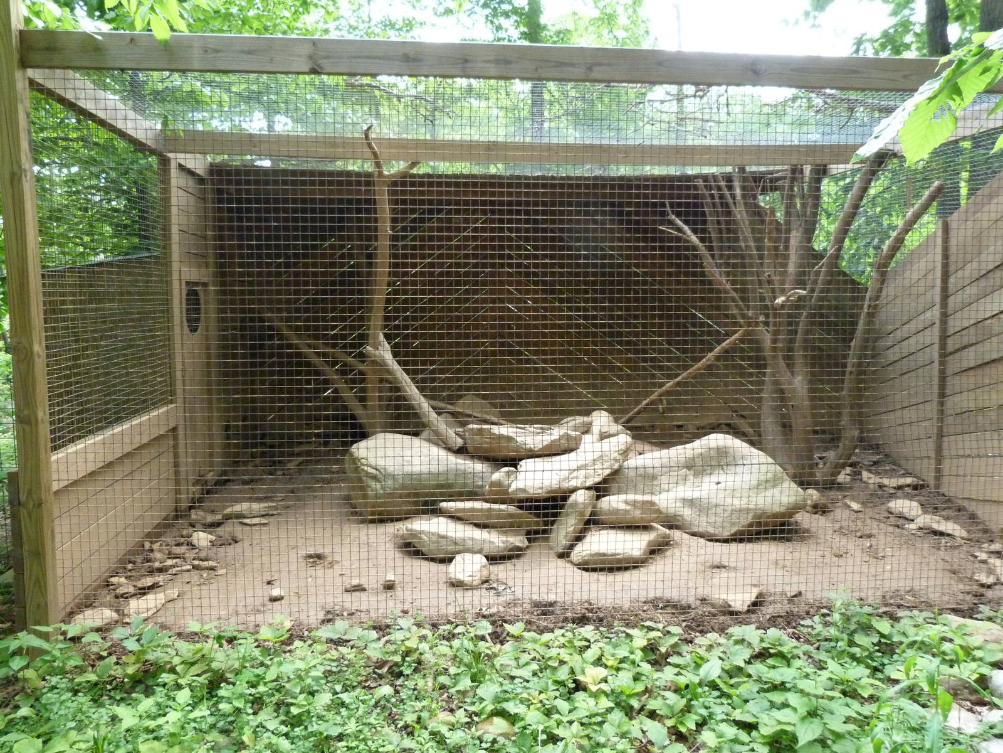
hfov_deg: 69.4
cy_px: 376
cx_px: 502
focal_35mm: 25
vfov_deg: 54.9
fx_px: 724
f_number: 2.8
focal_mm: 4.5
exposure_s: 1/250
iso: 500
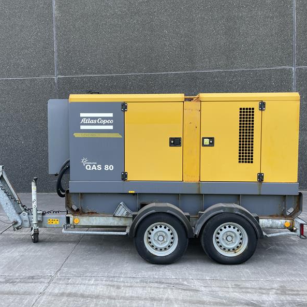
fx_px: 311
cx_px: 138
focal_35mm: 31
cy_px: 153
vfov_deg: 52.5
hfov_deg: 52.4
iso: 32
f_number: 1.6
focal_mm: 5.1
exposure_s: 1/288
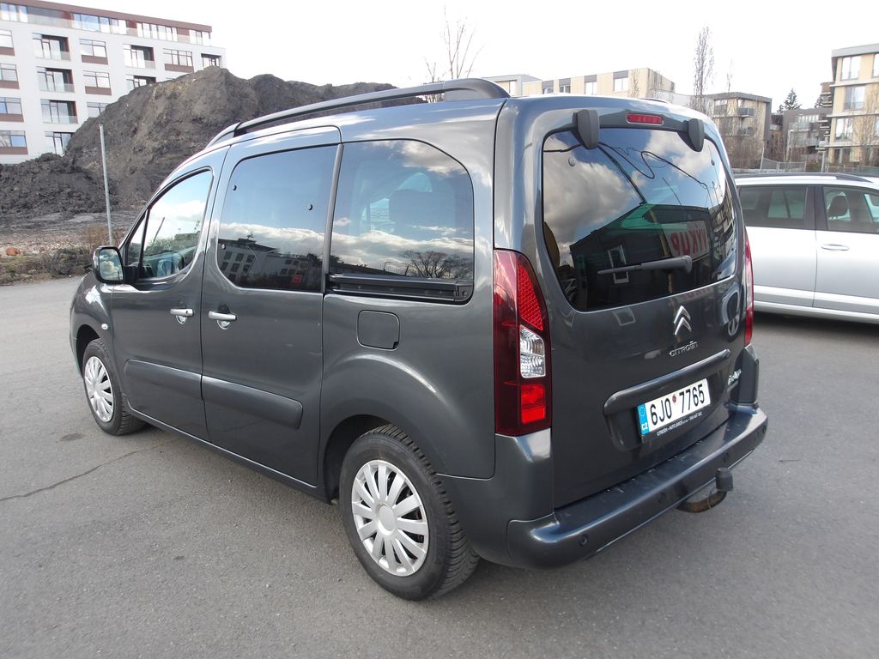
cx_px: 440
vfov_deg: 51.4
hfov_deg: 65.3
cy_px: 330
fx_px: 686
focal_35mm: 27
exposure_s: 1/213
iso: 100
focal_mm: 4.9
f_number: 3
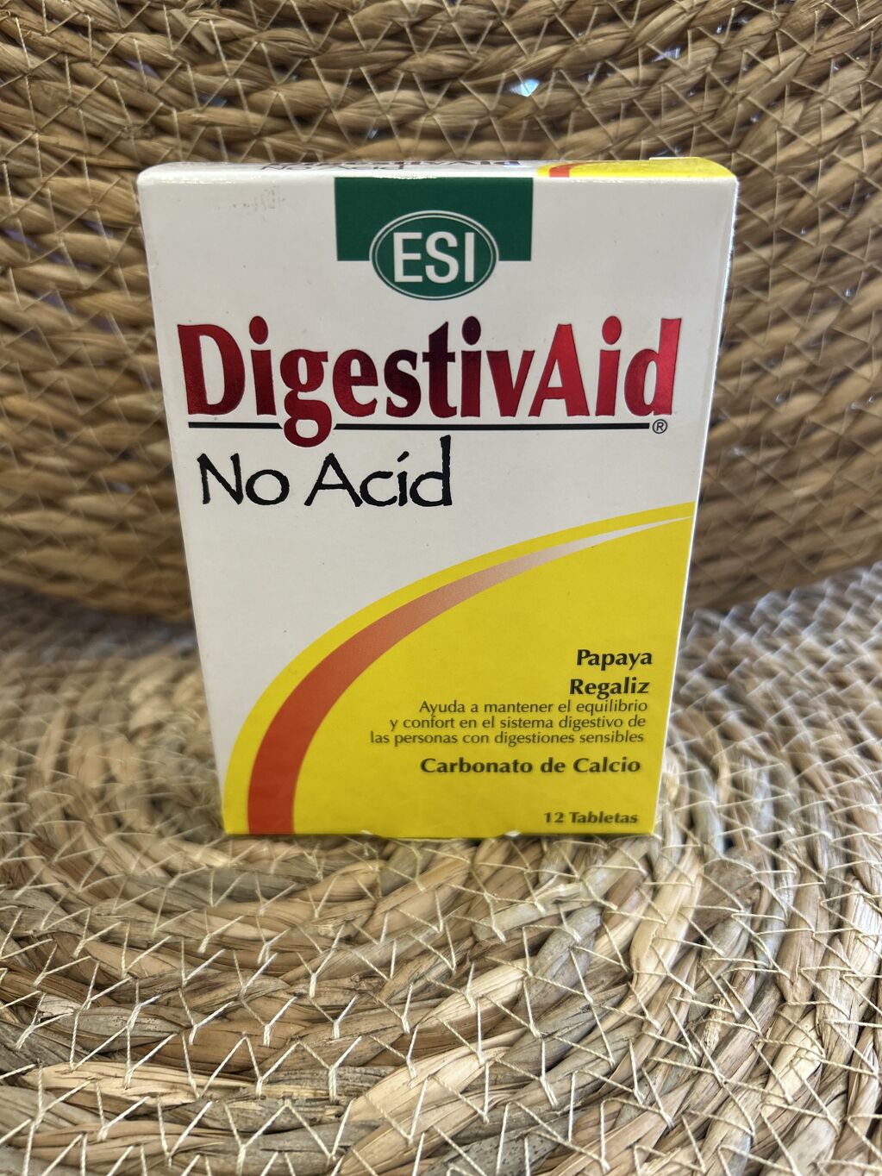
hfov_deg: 53.1
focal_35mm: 26
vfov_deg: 67.3
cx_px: 441
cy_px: 588
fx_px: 883
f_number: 1.5
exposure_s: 1/100
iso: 125
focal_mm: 5.7
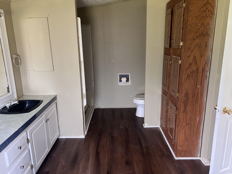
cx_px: 116
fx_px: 174
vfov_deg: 53.1
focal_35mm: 26
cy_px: 87
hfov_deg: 67.3
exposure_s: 1/84
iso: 125
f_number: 1.5
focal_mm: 5.7
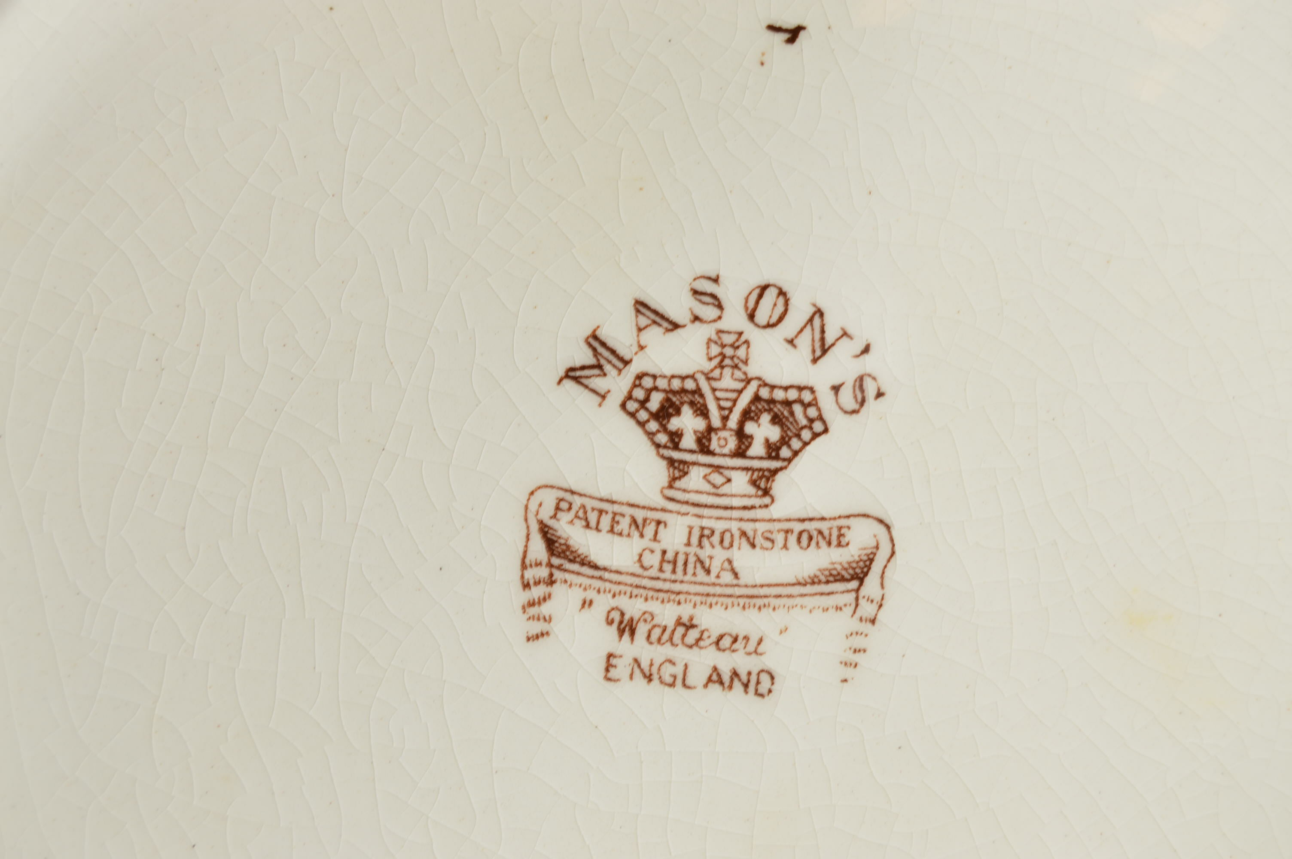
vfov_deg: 16.5
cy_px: 430
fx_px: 2958
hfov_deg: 24.6
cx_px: 646
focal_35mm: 82
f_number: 9
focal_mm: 55
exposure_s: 1/80
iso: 100
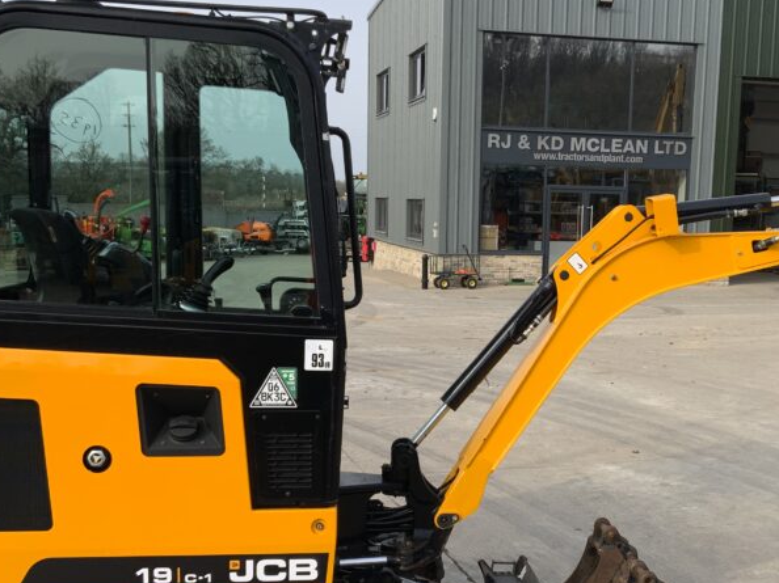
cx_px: 488
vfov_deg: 29.0
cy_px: 347
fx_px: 1125
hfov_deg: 38.0
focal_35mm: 50
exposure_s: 1/855
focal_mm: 3
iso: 16
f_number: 1.8
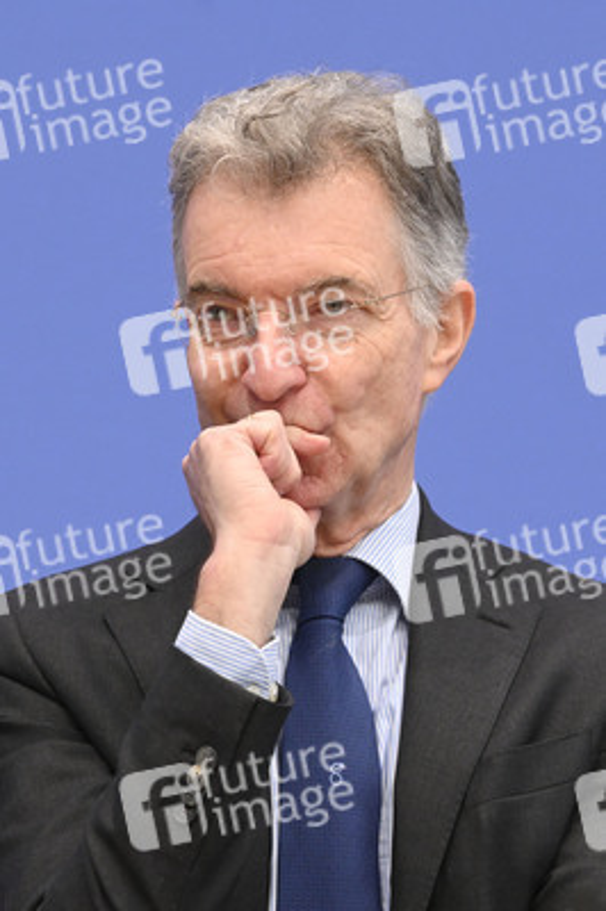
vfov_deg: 16.4
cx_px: 303
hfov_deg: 10.9
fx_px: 3161
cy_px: 456
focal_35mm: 125
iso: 5000
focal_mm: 125
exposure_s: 1/500
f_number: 5.6
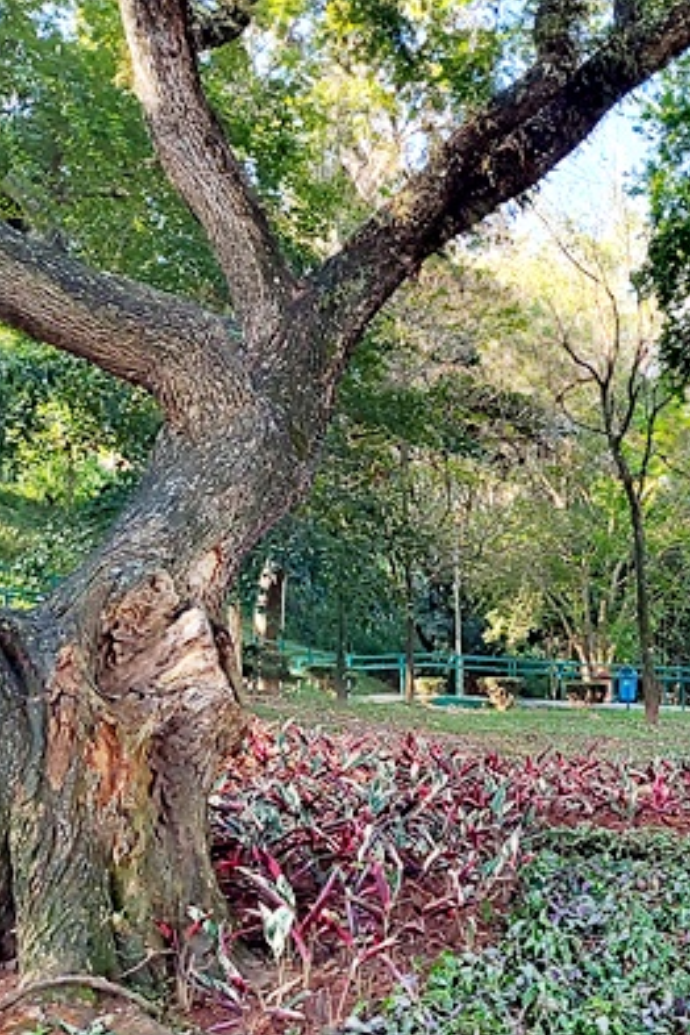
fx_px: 1121
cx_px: 664
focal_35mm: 39
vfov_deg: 49.3
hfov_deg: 32.0
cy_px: 603
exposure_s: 1/193
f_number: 1.8
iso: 100
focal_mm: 5.56
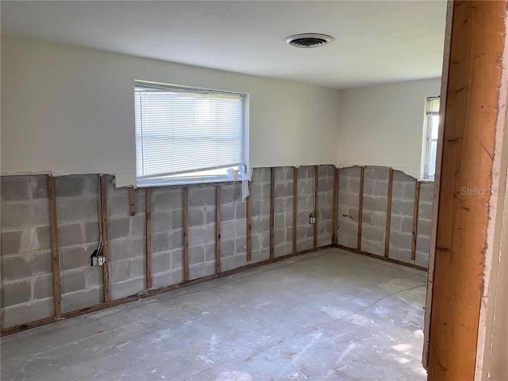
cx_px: 254
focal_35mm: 26
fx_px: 382
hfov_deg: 67.3
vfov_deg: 53.1
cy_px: 190
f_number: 1.8
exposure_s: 1/86
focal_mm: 4.25
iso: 125
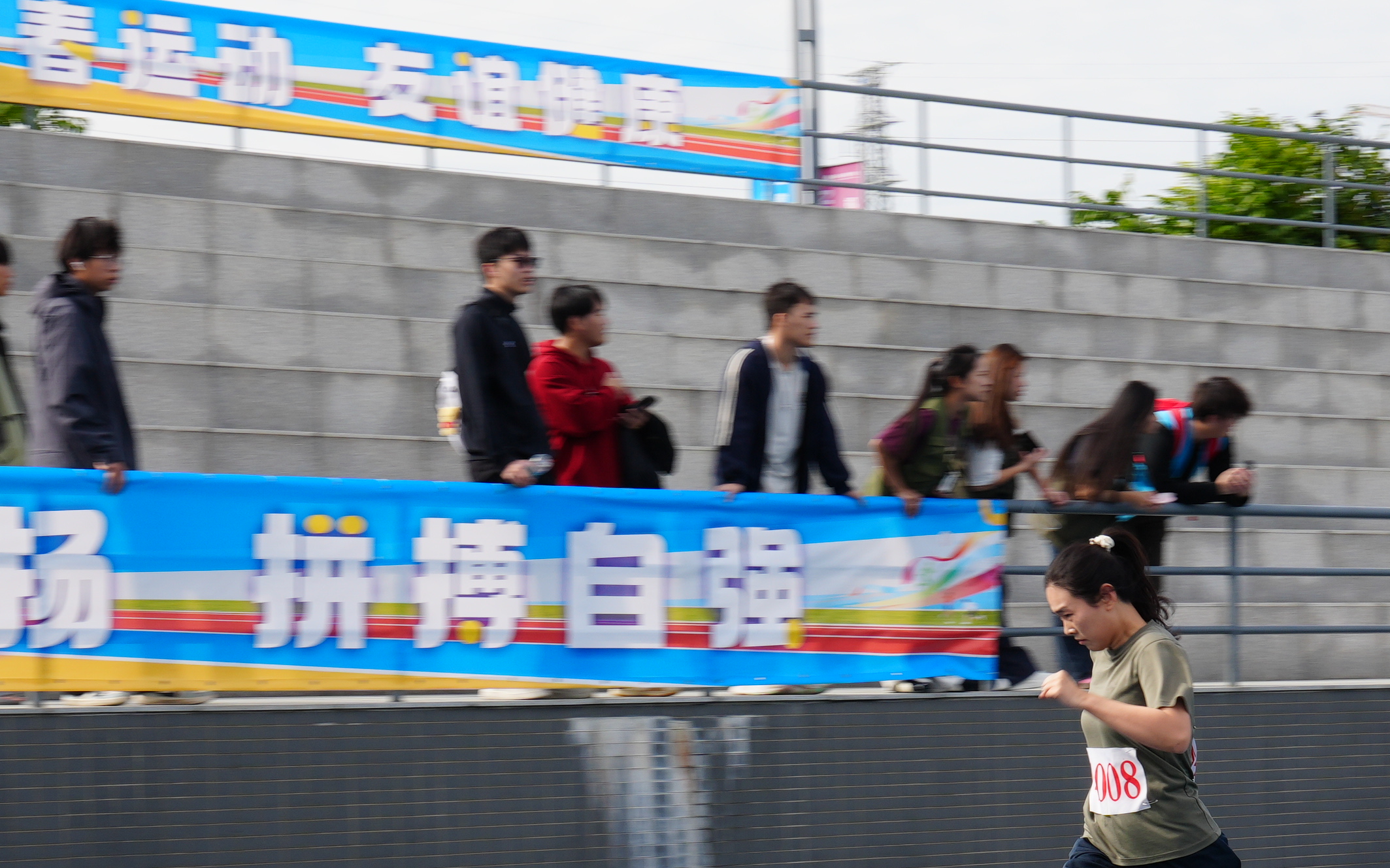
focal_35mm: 106
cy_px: 833
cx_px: 873
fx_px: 4033
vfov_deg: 12.2
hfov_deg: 19.5
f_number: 9
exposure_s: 1/125
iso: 100
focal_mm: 33.8
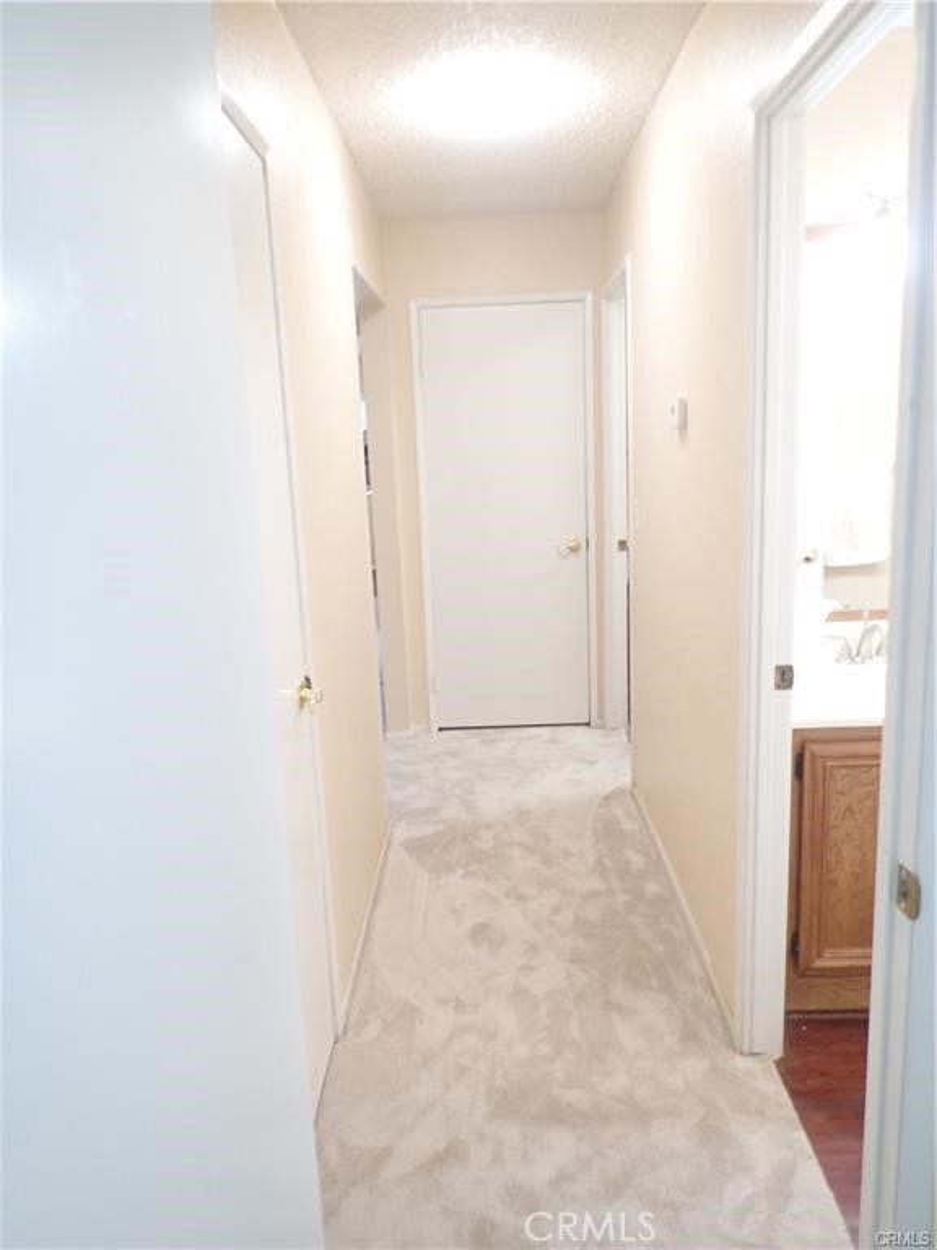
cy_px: 625
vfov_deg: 69.4
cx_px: 468
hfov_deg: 54.9
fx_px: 902
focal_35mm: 25
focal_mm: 4.5
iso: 200
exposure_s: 1/30
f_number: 2
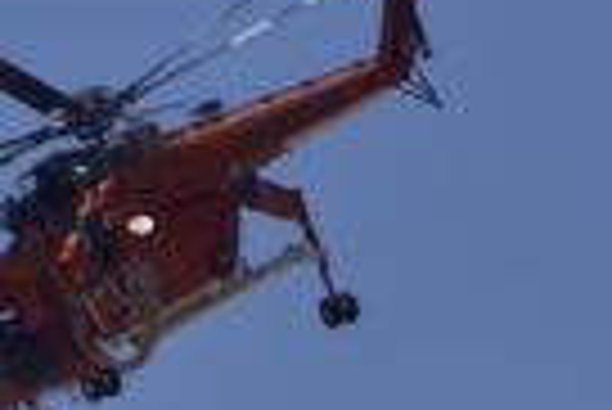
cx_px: 0
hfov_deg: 1.6
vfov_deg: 1.1
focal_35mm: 1269
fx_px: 21596
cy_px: 173
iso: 100
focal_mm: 180
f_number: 5.6
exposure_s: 1/1000
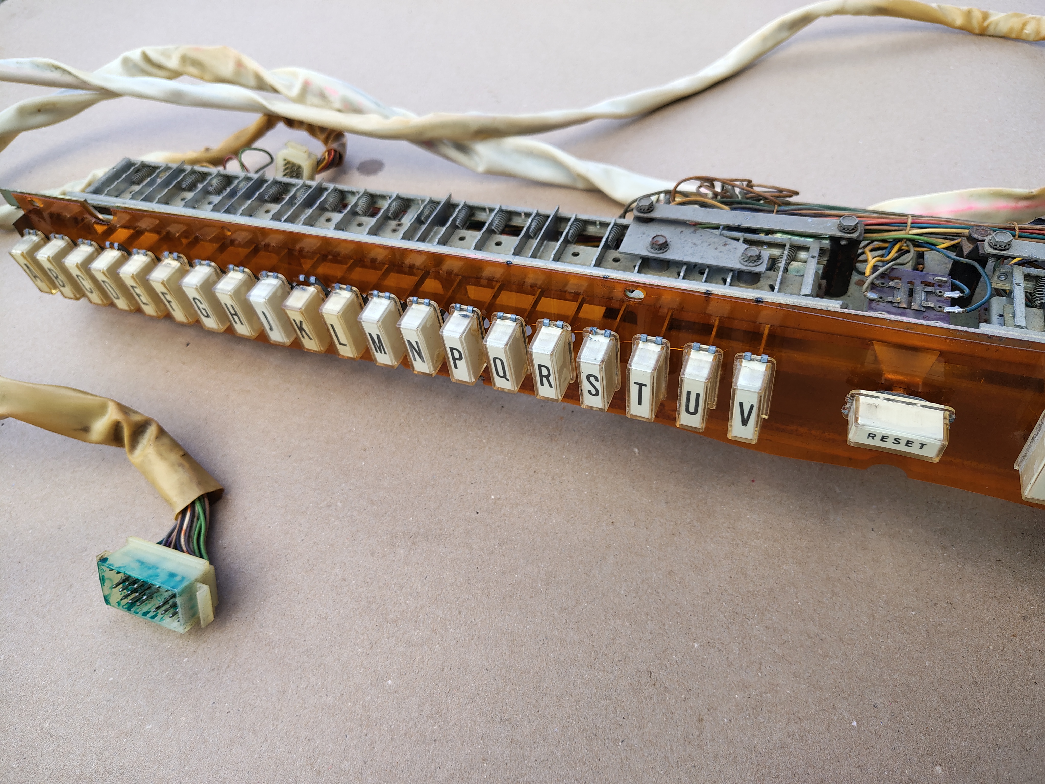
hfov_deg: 71.6
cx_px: 522
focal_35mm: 24
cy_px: 392
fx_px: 725
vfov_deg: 56.8
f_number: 1.8
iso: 100
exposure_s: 1/389
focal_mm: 5.56
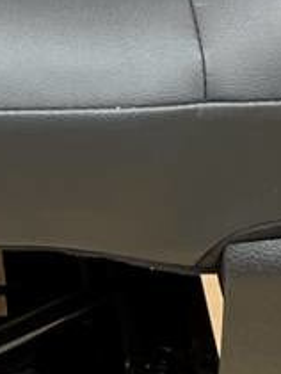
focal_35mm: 198
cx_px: -235
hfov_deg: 7.3
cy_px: -620
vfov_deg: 8.8
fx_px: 2139
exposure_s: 1/121
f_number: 1.6
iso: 50
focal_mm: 5.1
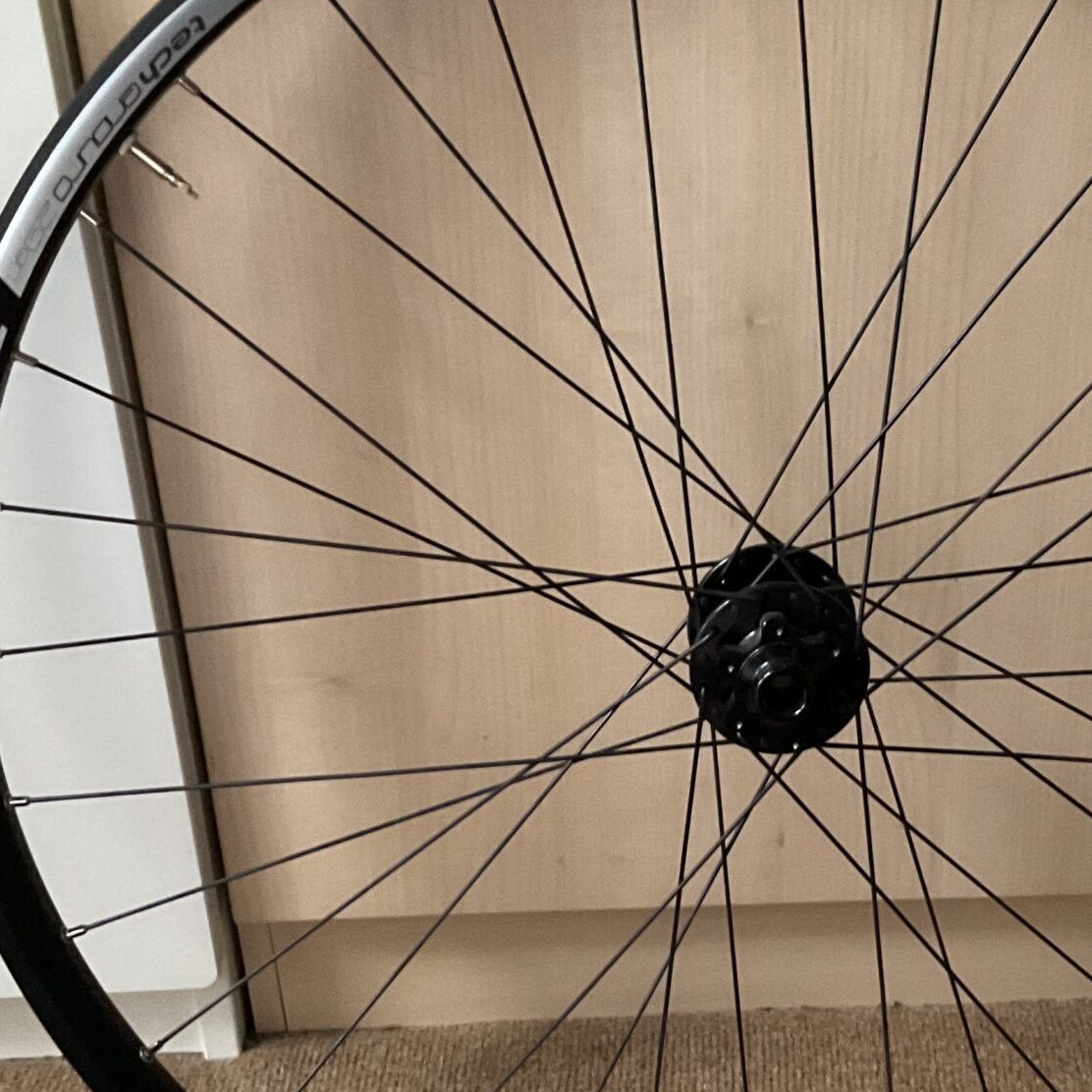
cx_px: 730
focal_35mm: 59
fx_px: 2106
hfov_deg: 28.9
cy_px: 563
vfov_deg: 29.1
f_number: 1.8
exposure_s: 1/30
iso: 320
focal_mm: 3
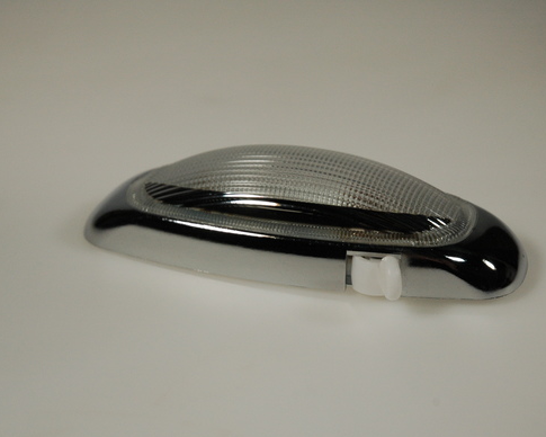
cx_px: 295
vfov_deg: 17.7
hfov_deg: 22.0
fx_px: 1406
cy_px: 216
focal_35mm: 87
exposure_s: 1/320
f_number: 9
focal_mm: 50
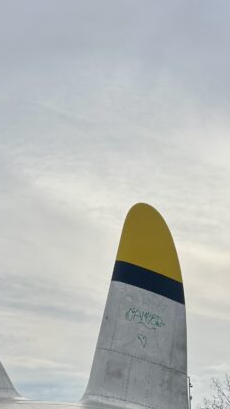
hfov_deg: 17.0
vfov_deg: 27.8
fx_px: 770
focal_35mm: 71
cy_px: 418
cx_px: 105
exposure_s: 1/11364
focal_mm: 5.7
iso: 50
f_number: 1.5
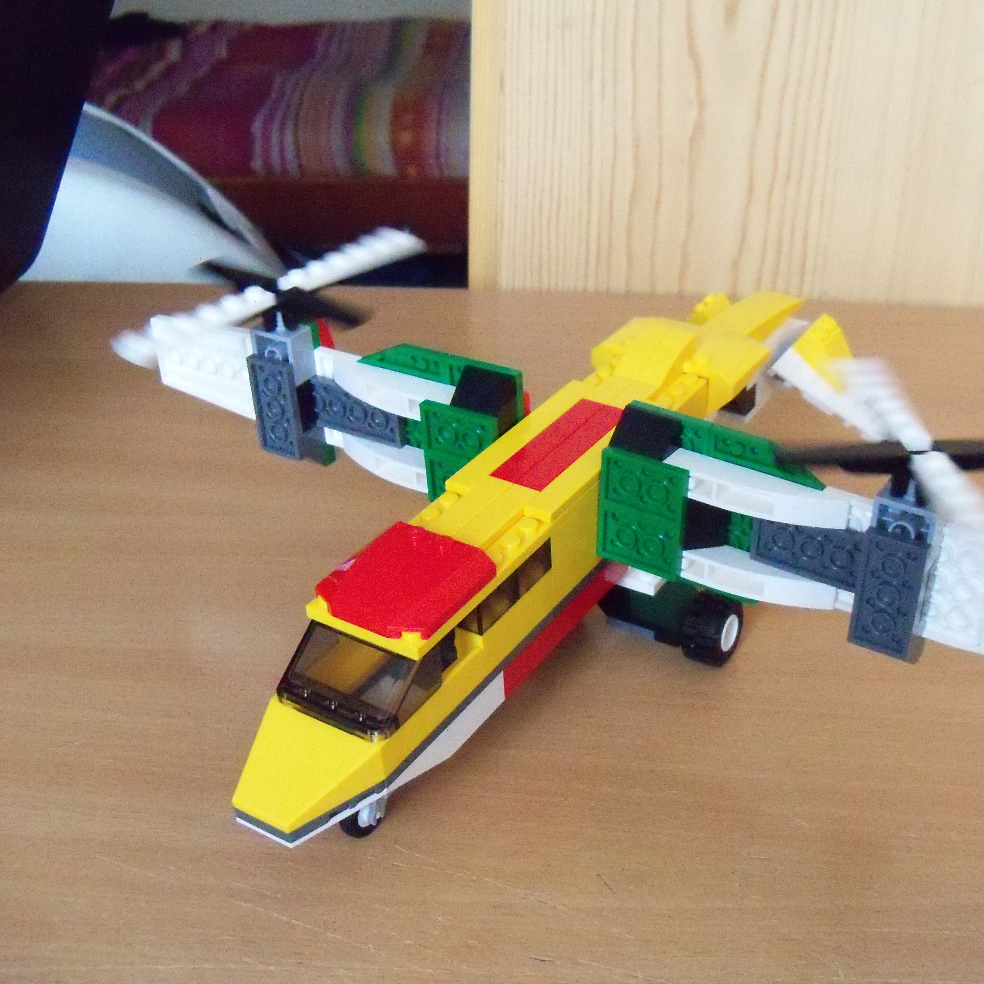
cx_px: 608
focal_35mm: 42
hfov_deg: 39.8
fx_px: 1351
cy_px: 490
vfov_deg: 40.0
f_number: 3.5
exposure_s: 1/60
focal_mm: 6.2
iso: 1600
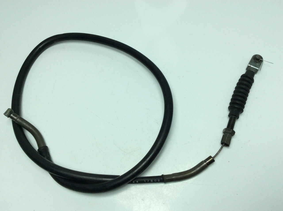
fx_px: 261
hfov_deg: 56.9
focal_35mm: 32
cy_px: 106
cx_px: 142
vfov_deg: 44.1
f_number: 2.4
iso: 32
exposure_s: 1/596
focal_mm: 3.3
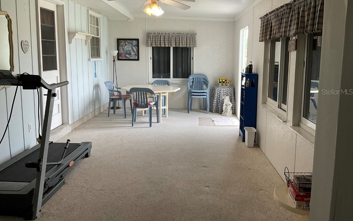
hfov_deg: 61.2
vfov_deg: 40.5
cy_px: 92
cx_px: 176
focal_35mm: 31
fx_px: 298
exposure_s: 1/120
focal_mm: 3
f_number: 1.8
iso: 64
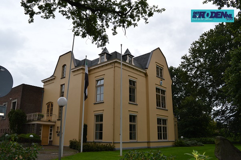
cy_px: 80
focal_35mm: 30
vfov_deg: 43.5
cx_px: 120
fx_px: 201
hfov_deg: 62.0
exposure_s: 1/200
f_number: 8
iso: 100
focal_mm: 20
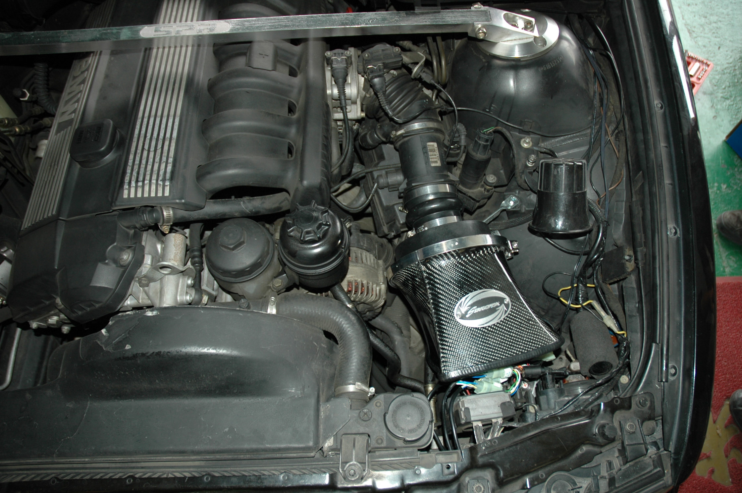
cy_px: 246
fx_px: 556
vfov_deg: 47.8
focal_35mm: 27
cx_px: 371
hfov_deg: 67.4
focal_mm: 18
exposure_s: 1/60
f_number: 3.5
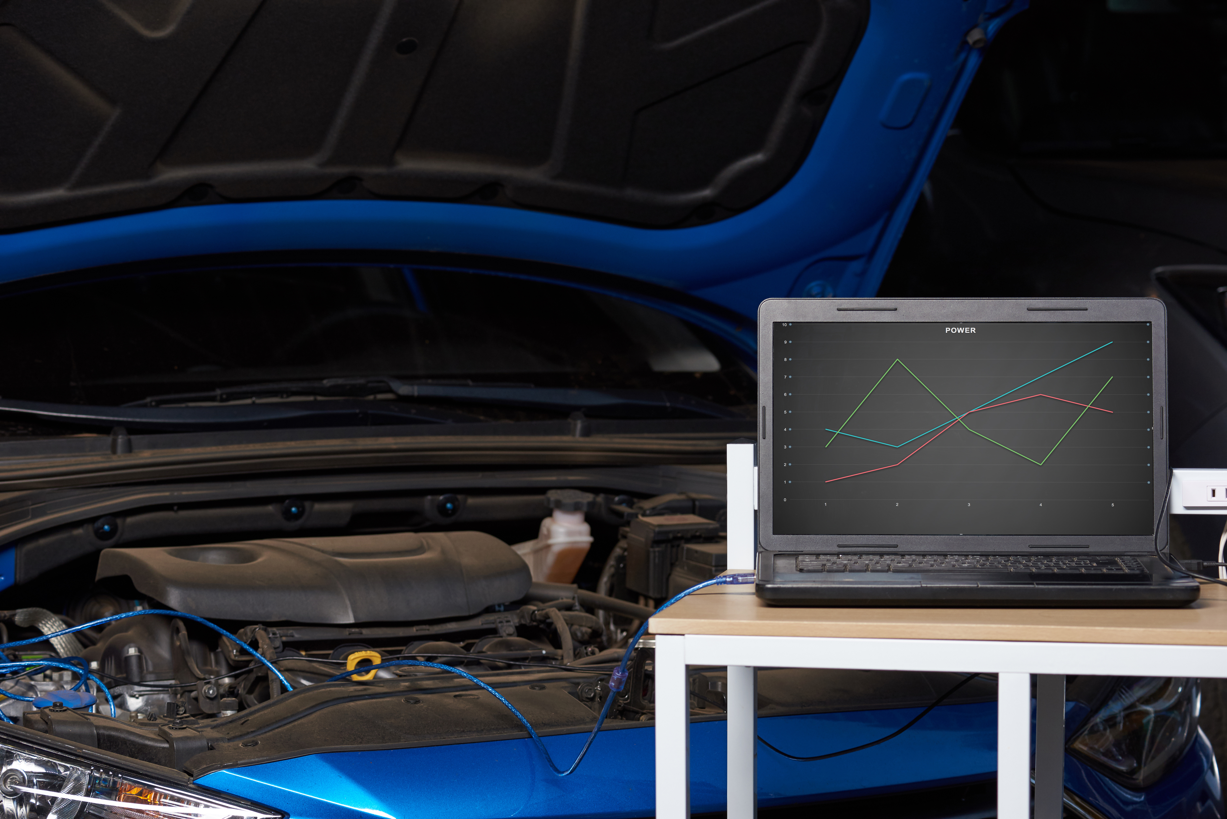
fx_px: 3580
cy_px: 410
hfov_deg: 19.4
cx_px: 614
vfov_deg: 13.1
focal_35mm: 105
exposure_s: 1/50
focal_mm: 105
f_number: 8
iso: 200
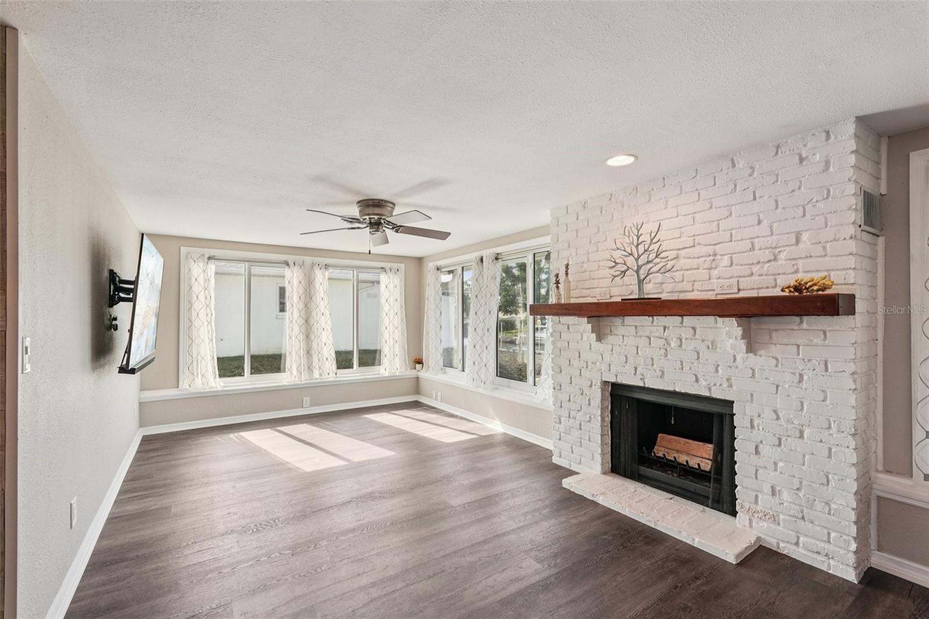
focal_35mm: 16
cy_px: 310
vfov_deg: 73.7
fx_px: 413
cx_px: 464
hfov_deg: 96.7
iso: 400
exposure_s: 1/100
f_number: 8
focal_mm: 16
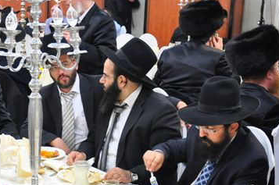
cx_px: 70
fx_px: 651
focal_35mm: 84
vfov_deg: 16.0
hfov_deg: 23.9
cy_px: 163
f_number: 4
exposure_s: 1/60
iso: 1250
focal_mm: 25
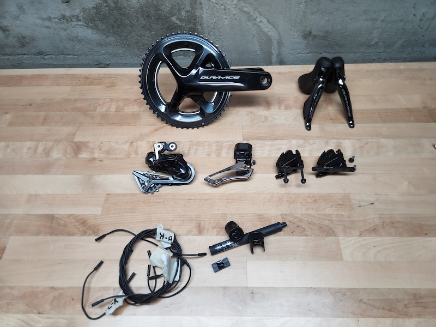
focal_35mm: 23
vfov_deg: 58.9
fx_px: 290
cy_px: 164
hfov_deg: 73.9
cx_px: 218
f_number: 1.8
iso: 250
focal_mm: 5.4
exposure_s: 1/120
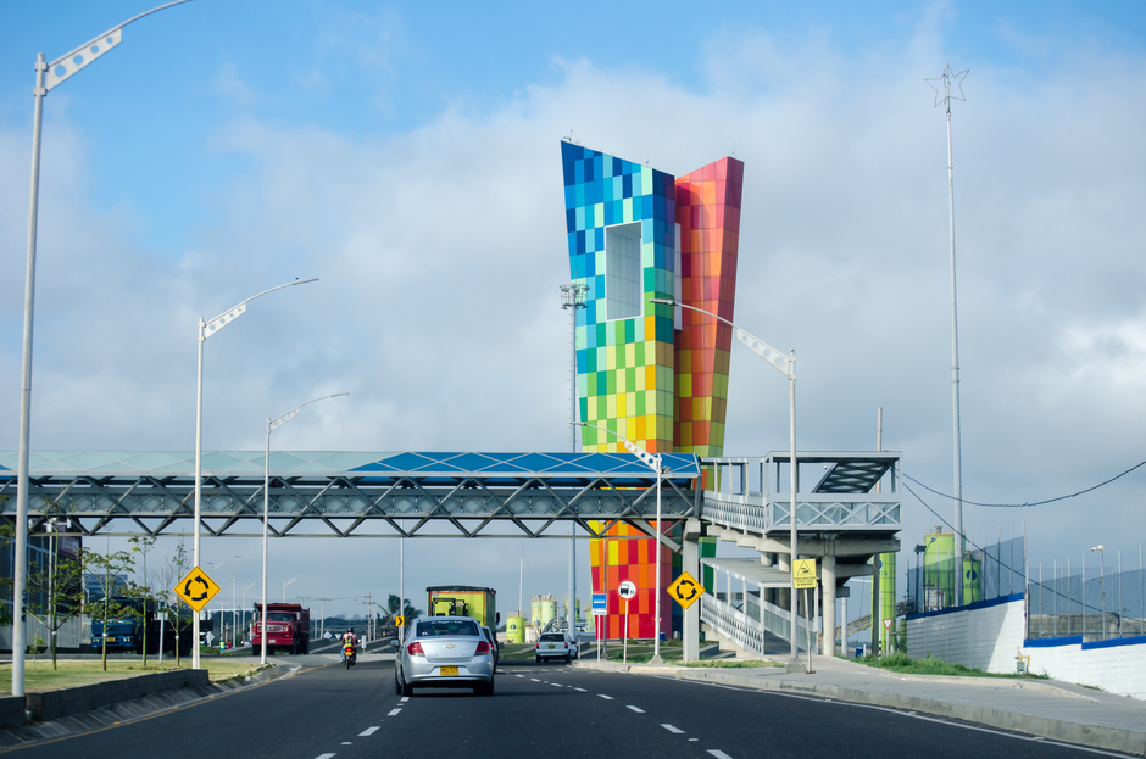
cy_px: 380
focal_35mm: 82
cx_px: 573
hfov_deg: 24.7
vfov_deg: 16.5
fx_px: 2621
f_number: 7.1
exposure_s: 1/500
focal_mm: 55
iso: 400
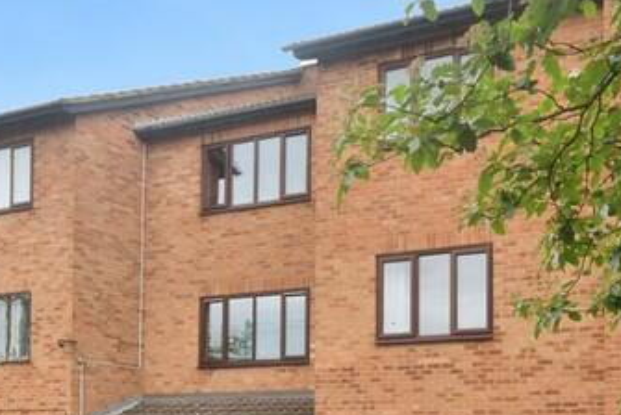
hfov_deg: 33.3
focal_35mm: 60
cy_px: 362
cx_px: 419
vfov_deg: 22.4
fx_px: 1028
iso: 400
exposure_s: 1/200
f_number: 7.1
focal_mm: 13
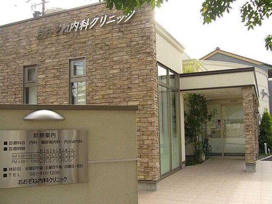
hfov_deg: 52.6
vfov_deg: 40.7
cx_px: 136
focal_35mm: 35
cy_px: 102
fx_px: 275
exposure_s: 1/160
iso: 80
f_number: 5.6
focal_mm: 5.8
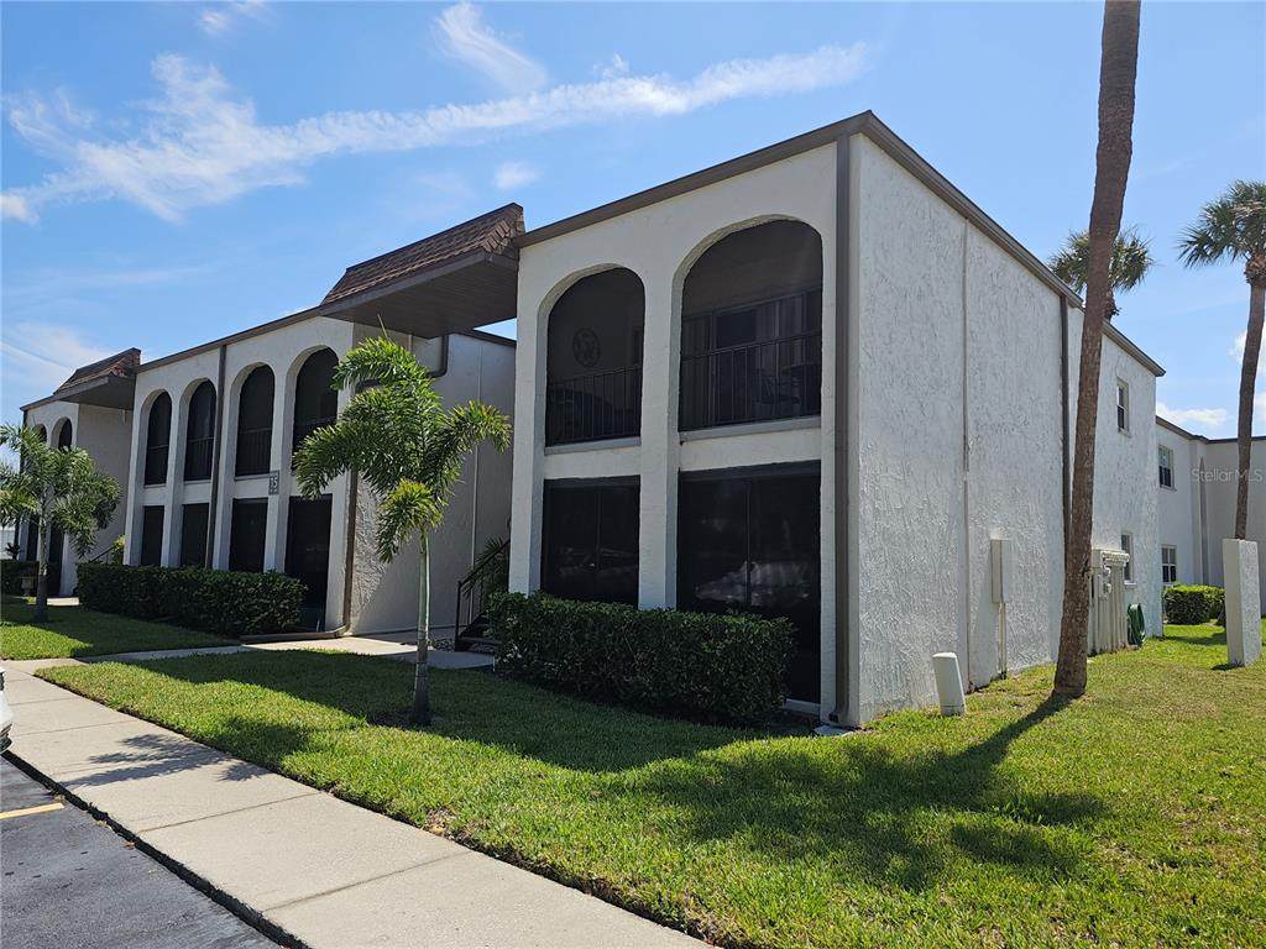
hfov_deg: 73.9
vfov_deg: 58.9
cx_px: 633
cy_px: 474
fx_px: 841
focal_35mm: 23
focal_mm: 6.3
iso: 10
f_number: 1.7
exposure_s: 1/848
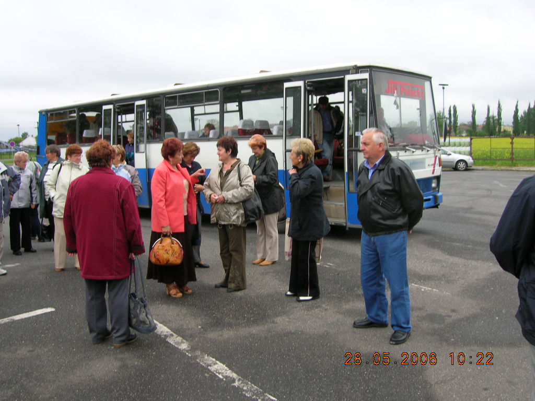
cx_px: 268
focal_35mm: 34
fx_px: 525
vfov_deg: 41.8
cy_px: 200
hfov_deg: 54.0
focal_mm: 5.7
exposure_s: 1/108
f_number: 4.9
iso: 50
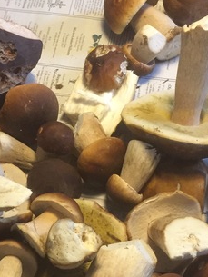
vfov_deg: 26.4
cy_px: 205
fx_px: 584
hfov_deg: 20.1
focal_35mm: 73
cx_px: 68
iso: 250
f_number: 2.2
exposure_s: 1/25
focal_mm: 4.15
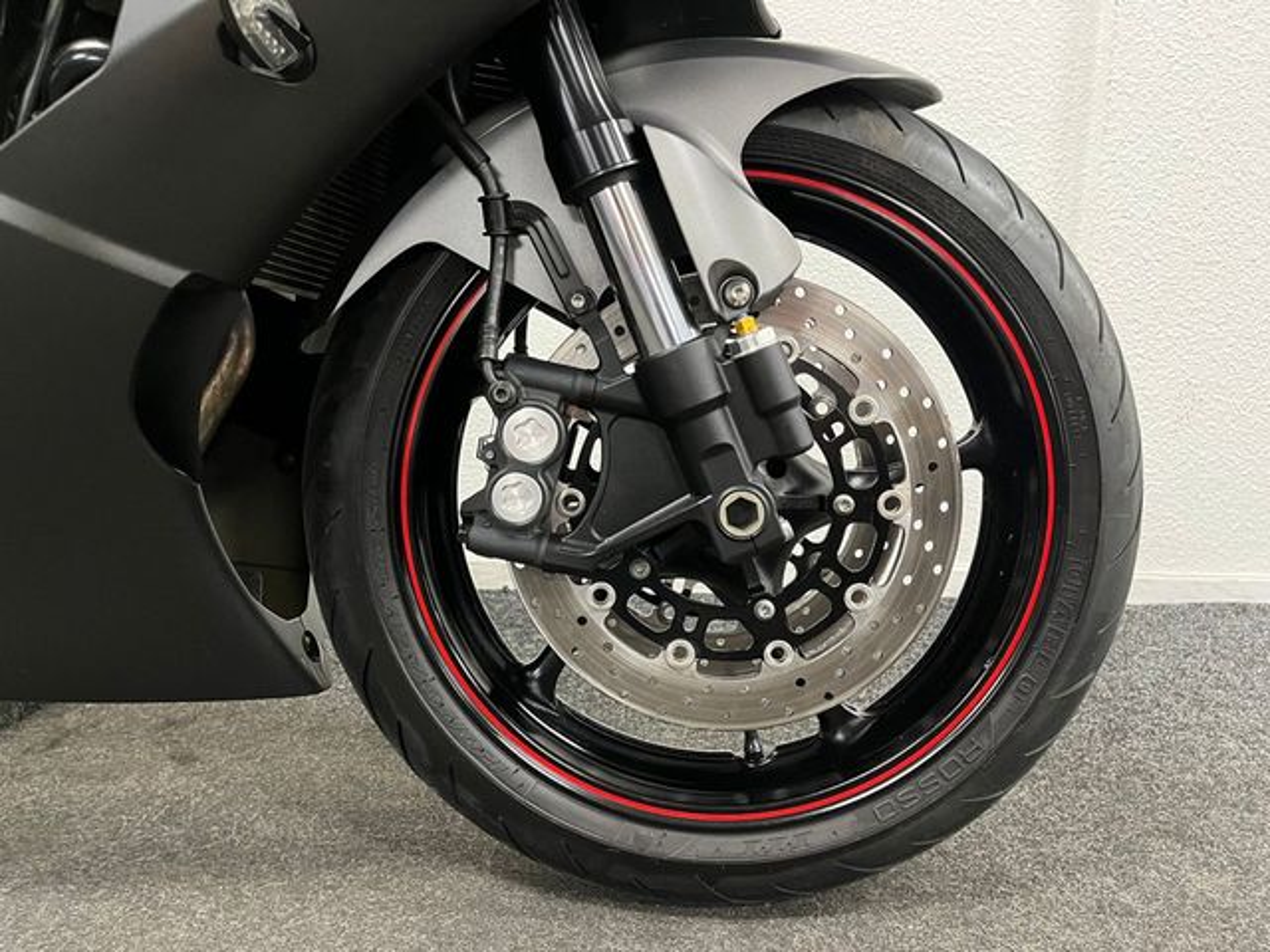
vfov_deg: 53.1
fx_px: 954
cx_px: 635
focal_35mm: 26
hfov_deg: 67.3
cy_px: 476
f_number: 1.6
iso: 400
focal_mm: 5.1
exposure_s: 1/33
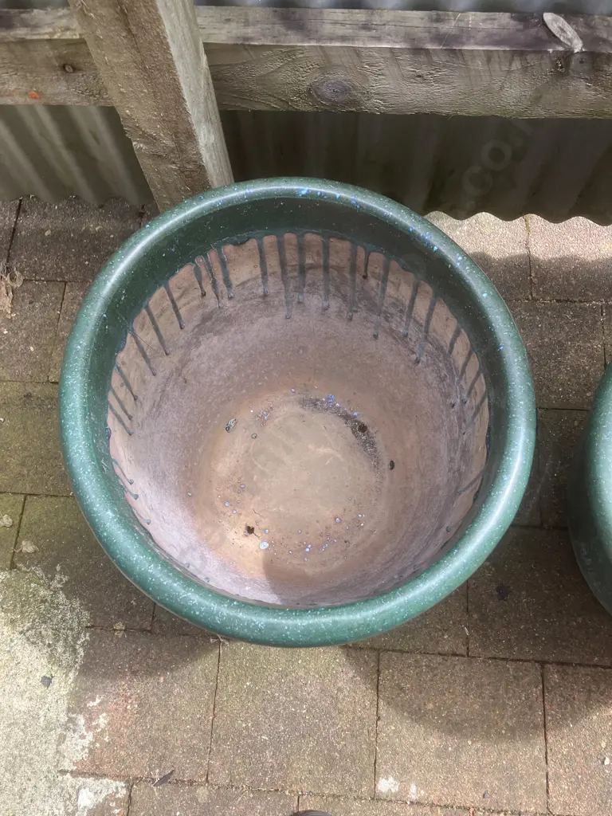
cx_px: 306
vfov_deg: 63.4
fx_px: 660
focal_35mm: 28
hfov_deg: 49.7
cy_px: 408
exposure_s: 1/166
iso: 25
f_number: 1.8
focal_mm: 3.99
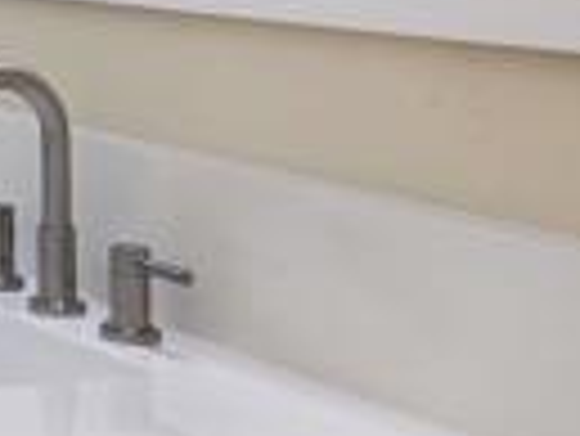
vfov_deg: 12.4
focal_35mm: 114
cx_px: -540
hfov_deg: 14.6
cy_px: -216
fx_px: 1912
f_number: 1.8
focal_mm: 6.4
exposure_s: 1/120
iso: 100
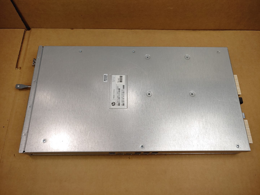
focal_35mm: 26
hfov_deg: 67.3
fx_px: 195
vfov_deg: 53.1
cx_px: 130
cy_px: 98
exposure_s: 1/455
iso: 50
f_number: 1.8
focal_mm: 4.36
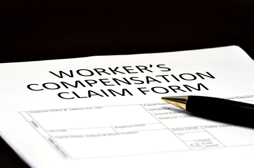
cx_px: 127
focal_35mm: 202
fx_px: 1426
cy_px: 84
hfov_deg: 10.2
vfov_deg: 6.8
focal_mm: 135
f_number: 11
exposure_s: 1/2
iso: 100
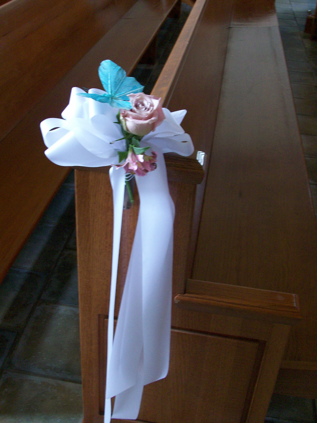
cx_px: 158
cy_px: 212
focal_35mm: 42
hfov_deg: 34.3
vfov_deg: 44.8
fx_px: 513
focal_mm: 7.1
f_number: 3.2
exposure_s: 1/14.6
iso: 160
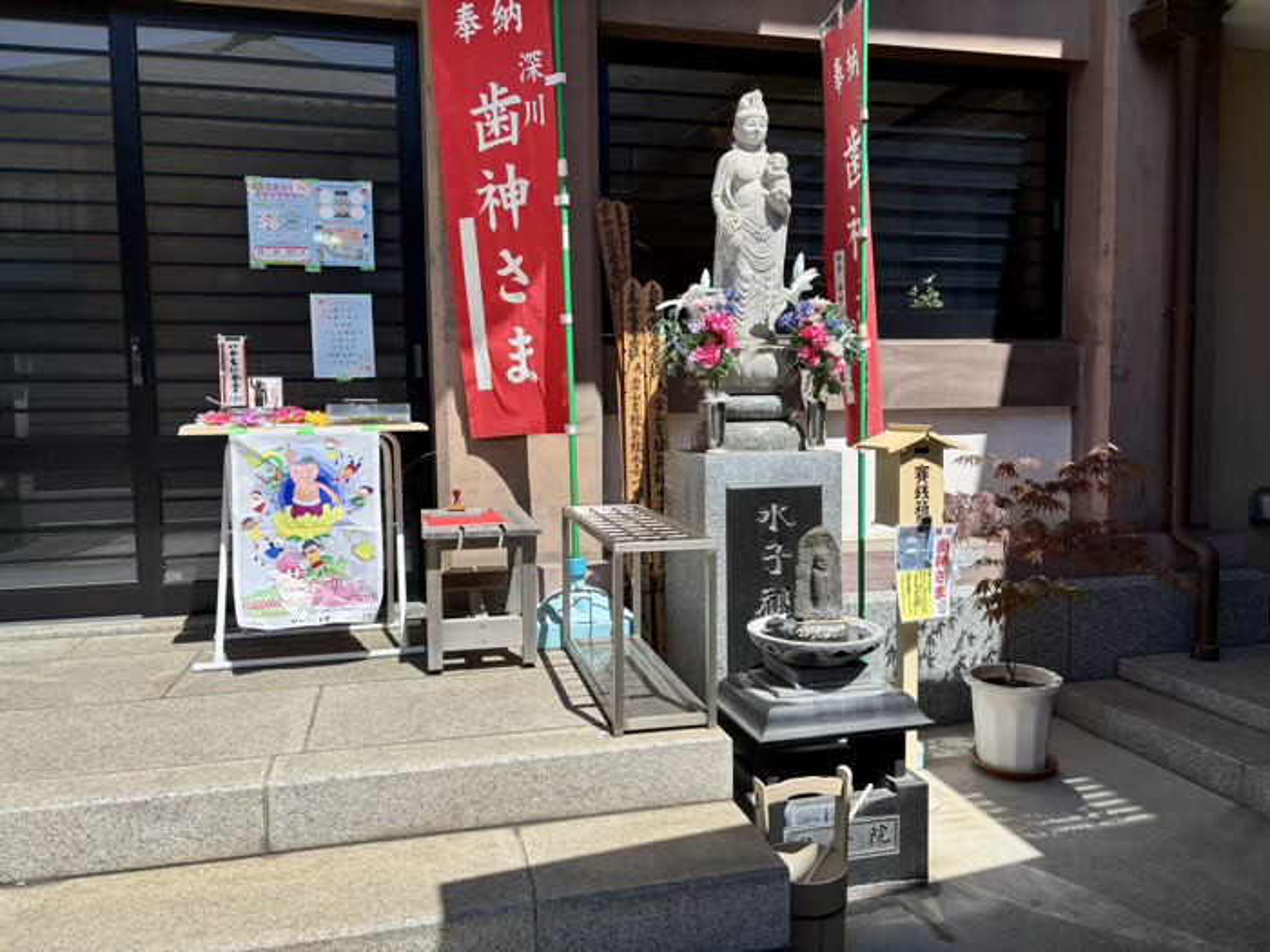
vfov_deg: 53.1
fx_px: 954
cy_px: 476
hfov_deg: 67.3
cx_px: 635
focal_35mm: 26
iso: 50
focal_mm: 5.96
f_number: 1.6
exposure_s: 1/3205
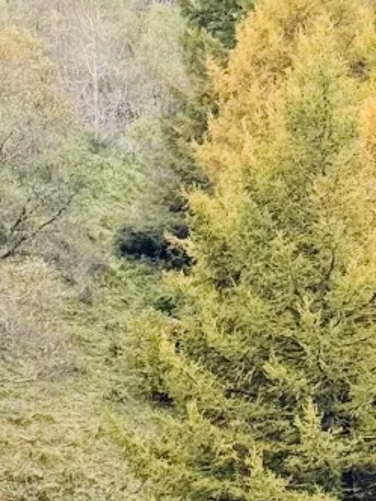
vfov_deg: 9.5
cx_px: 285
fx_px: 3012
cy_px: 317
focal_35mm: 208
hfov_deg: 7.1
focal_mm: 6.76
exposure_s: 1/1377
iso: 100
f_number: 1.78
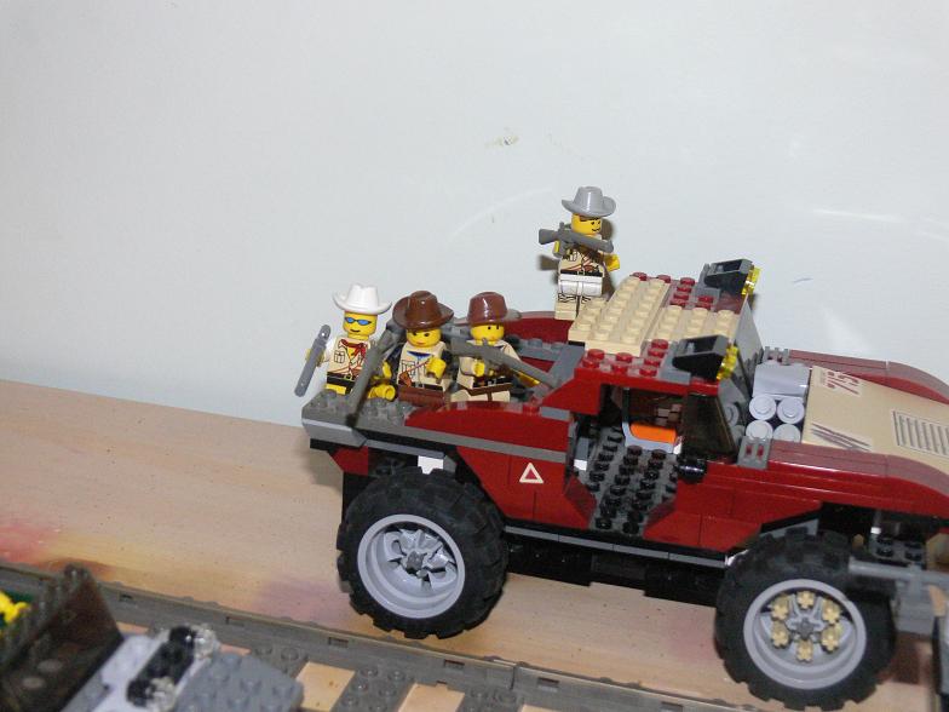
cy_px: 356
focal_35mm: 52
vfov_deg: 28.0
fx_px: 1426
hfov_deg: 36.8
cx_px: 474
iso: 400
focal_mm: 11
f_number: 3.2
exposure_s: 1/30
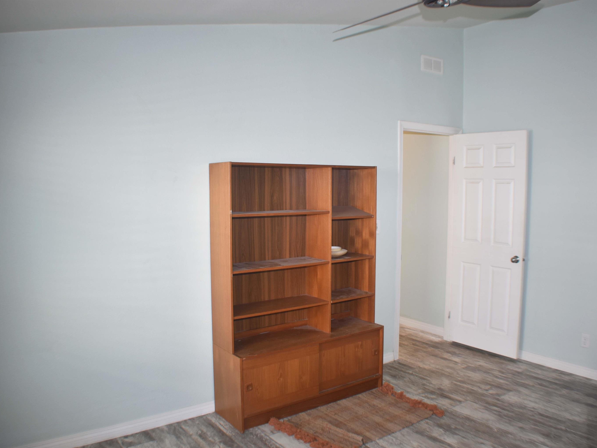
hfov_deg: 49.4
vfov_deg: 38.2
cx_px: 323
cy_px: 225
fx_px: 648
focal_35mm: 38
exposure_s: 1/40
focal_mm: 23
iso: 280
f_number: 3.8
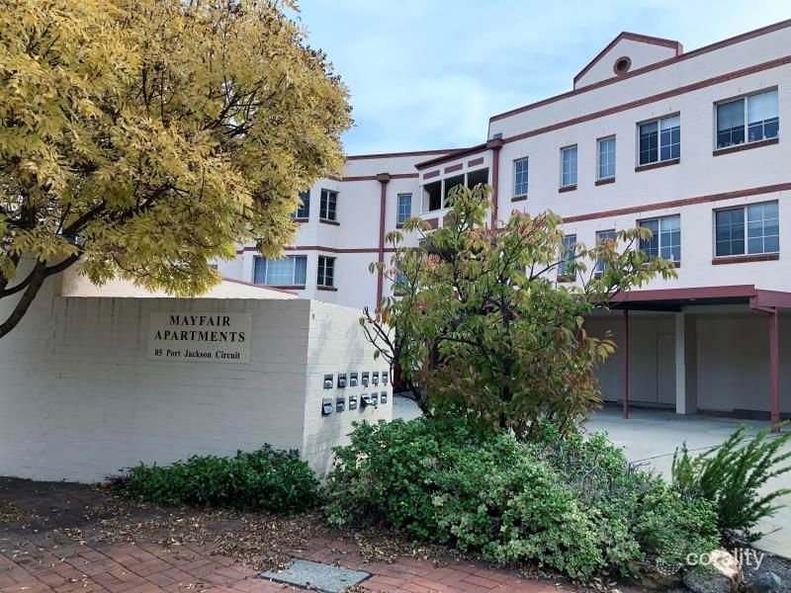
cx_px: 396
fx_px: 640
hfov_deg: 63.4
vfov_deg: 49.7
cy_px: 296
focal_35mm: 28
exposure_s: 1/1043
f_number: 1.8
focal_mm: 4
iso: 20
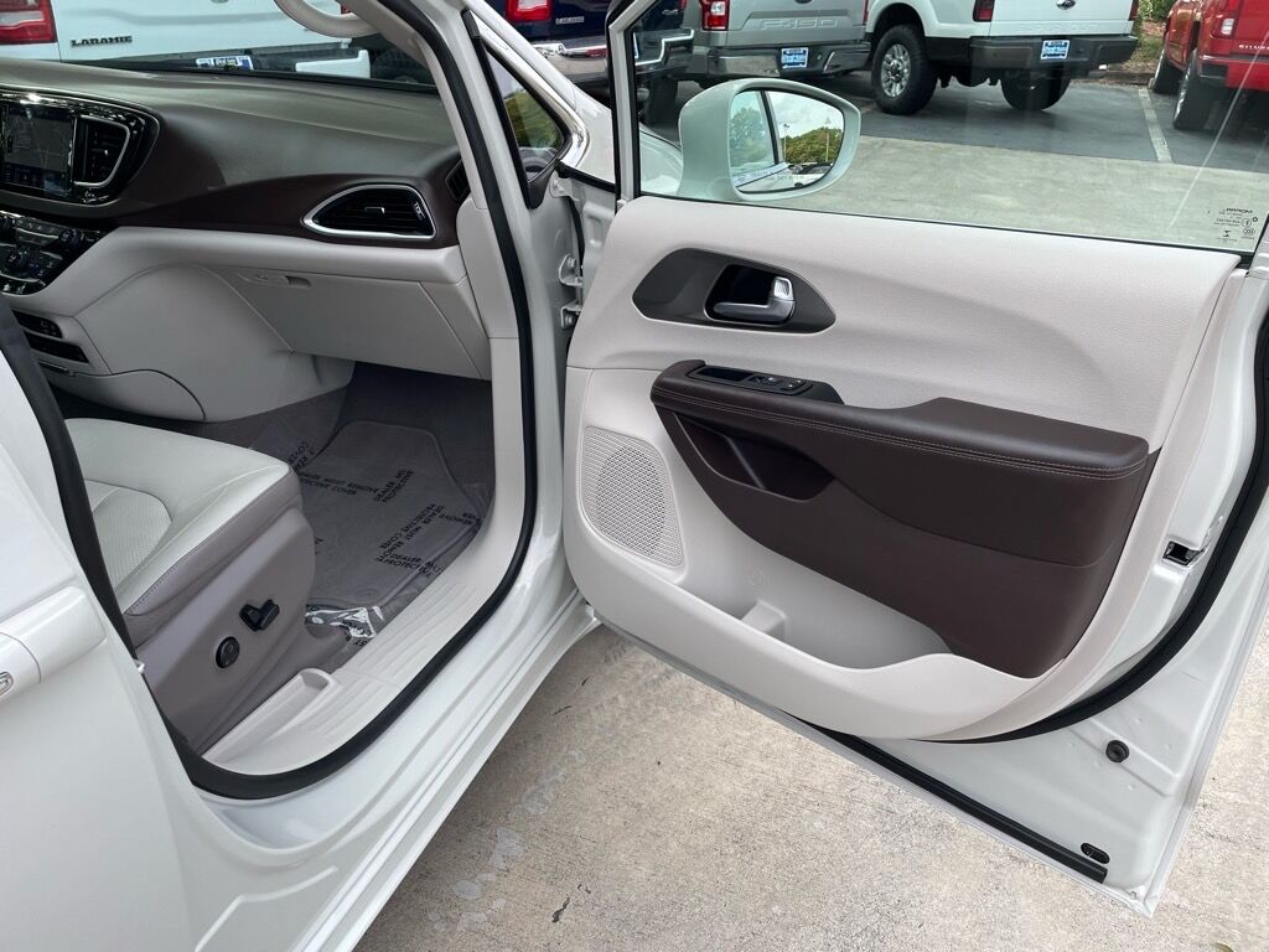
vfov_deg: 53.1
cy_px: 476
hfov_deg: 67.3
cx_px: 634
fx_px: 953
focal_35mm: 26
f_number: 1.6
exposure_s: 1/535
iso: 32
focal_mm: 4.2
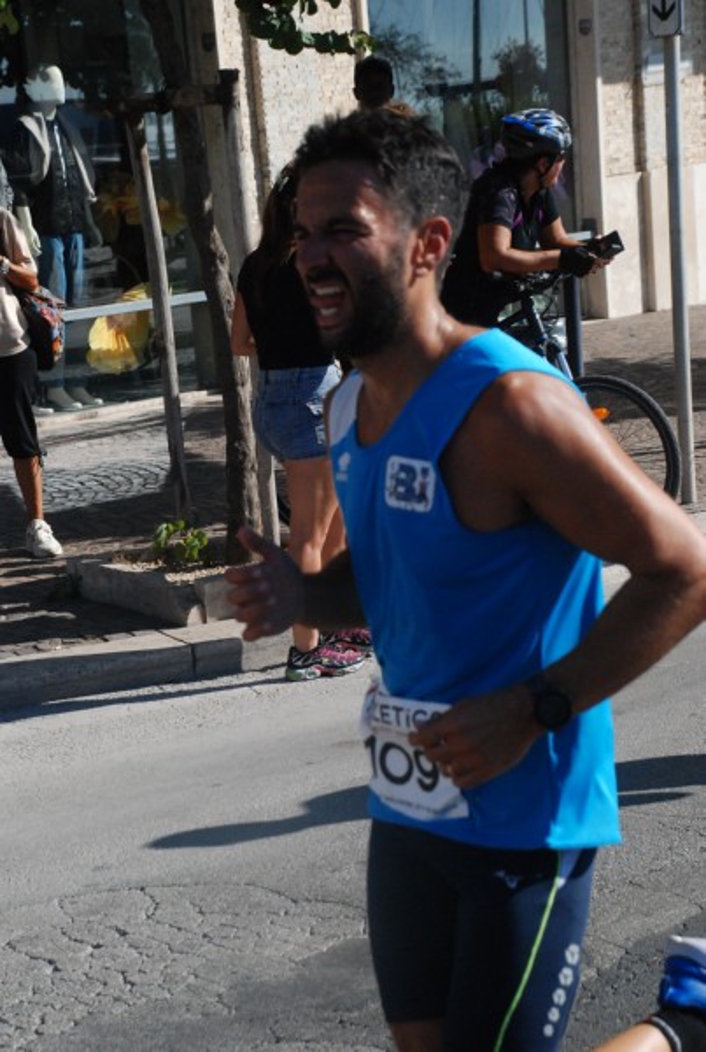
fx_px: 2721
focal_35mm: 93
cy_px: 526
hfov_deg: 14.8
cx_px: 353
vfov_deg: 21.9
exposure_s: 1/2000
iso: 1000
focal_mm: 62
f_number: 7.1
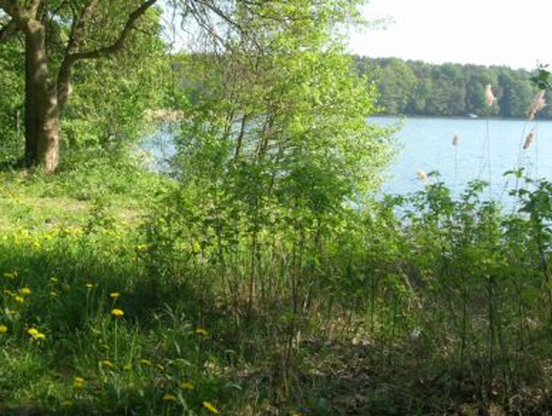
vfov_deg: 31.5
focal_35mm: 46
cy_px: 173
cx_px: 240
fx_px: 734
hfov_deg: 41.1
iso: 64
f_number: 4.8
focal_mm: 7.8
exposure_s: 1/174
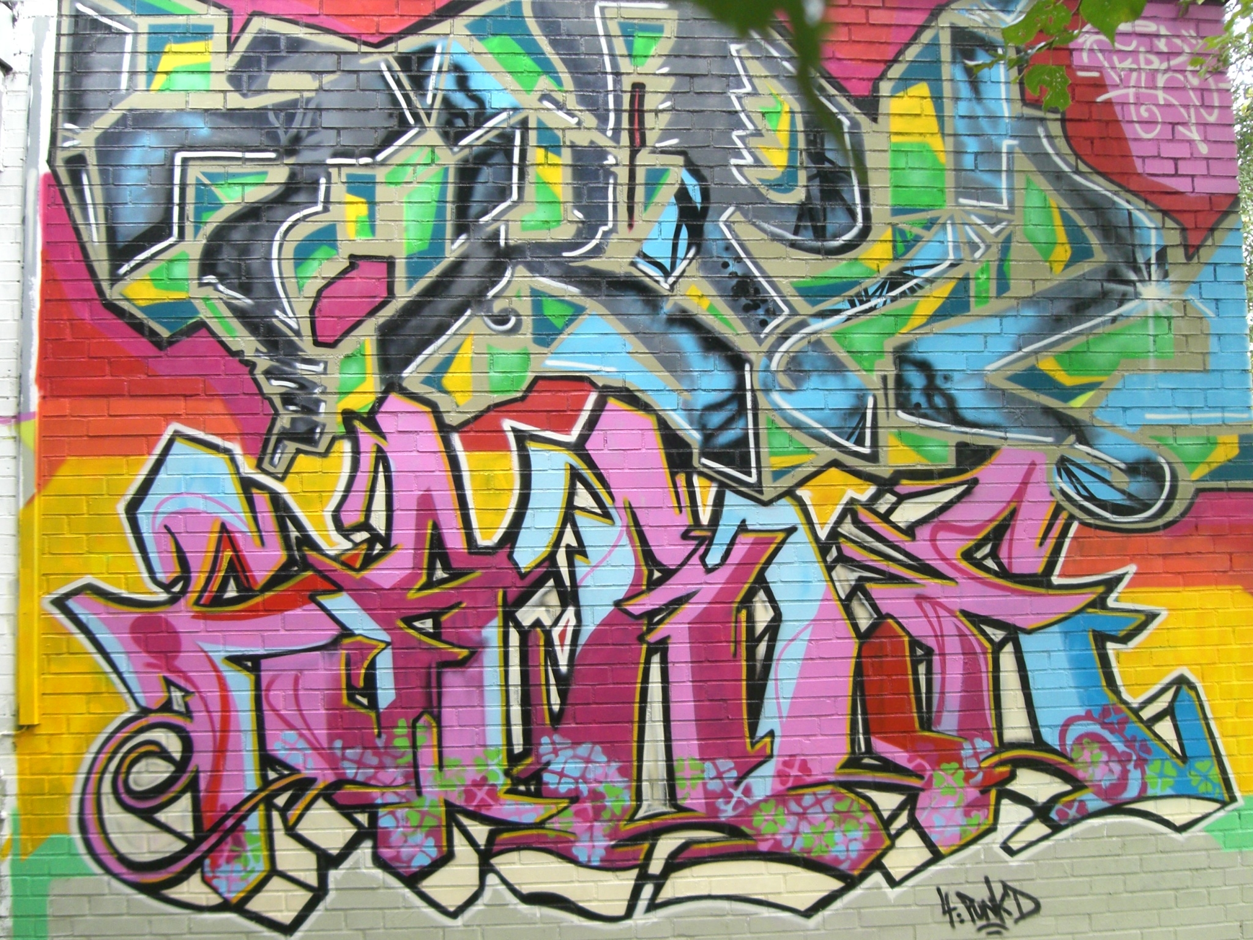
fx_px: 1375
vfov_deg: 37.7
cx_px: 626
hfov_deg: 49.0
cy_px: 470
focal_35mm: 38
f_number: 3.1
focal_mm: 6.3
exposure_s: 1/100
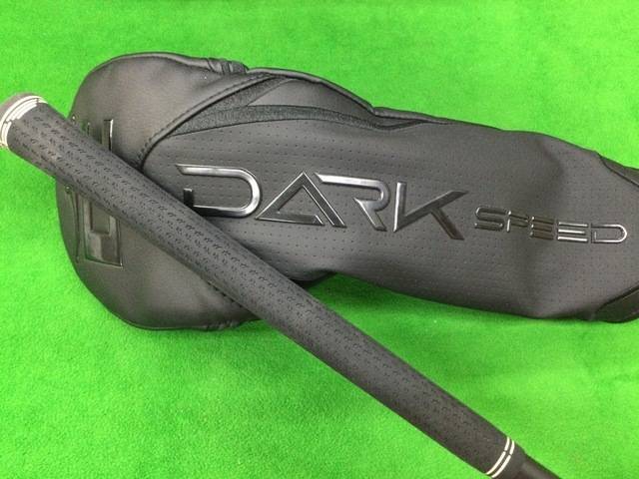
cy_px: 240
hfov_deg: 58.4
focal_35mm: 31
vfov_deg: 45.4
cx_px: 320
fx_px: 572
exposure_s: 1/20
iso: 200
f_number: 2.4
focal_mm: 3.3
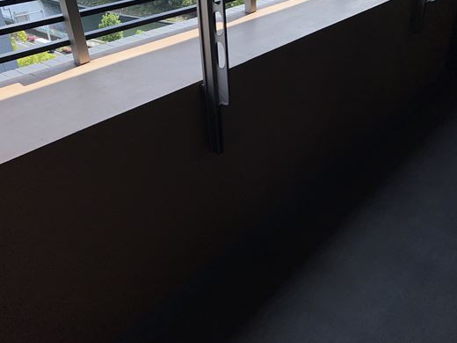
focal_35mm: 32
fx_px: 422
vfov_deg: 44.1
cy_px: 157
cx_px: 253
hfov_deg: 56.7
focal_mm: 4.25
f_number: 1.8
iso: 32
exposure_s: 1/3413
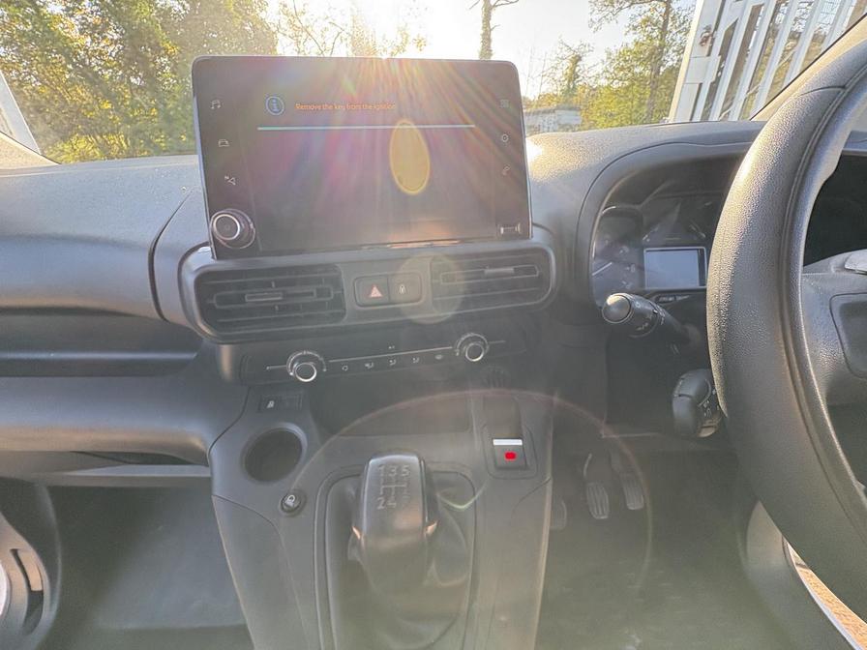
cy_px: 325
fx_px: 351
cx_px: 434
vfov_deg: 85.7
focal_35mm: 14
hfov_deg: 102.1
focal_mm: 2.22
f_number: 2.2
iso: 125
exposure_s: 1/99
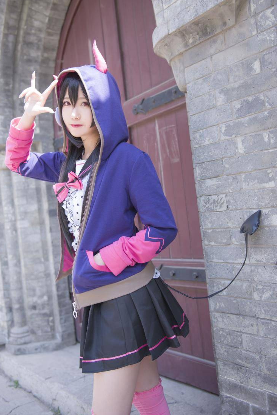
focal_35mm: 35
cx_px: 131
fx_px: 404
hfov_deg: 37.8
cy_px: 203
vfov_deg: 54.4
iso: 100
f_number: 2.8
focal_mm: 32
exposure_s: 1/200
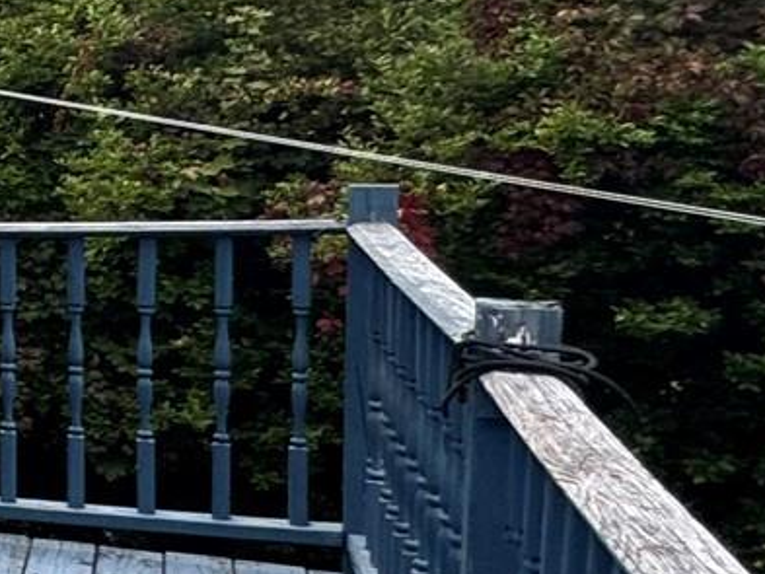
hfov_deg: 13.9
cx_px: -1205
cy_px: 195
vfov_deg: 20.1
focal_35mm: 73
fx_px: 1614
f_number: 2.2
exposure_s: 1/340
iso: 40
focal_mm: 2.22
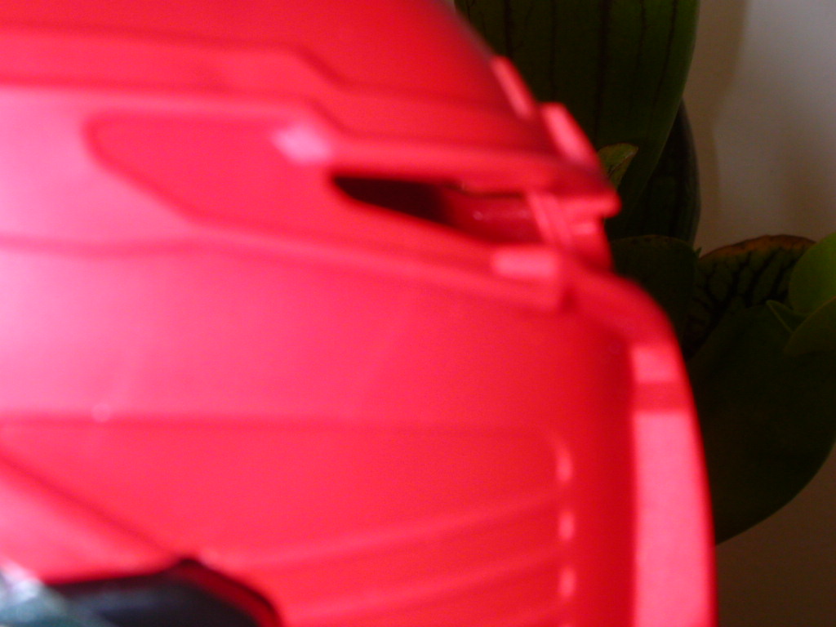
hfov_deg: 30.3
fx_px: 1546
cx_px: 418
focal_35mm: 64
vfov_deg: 22.9
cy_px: 314
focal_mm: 9.7
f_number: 5.9
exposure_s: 1/59.9
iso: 100
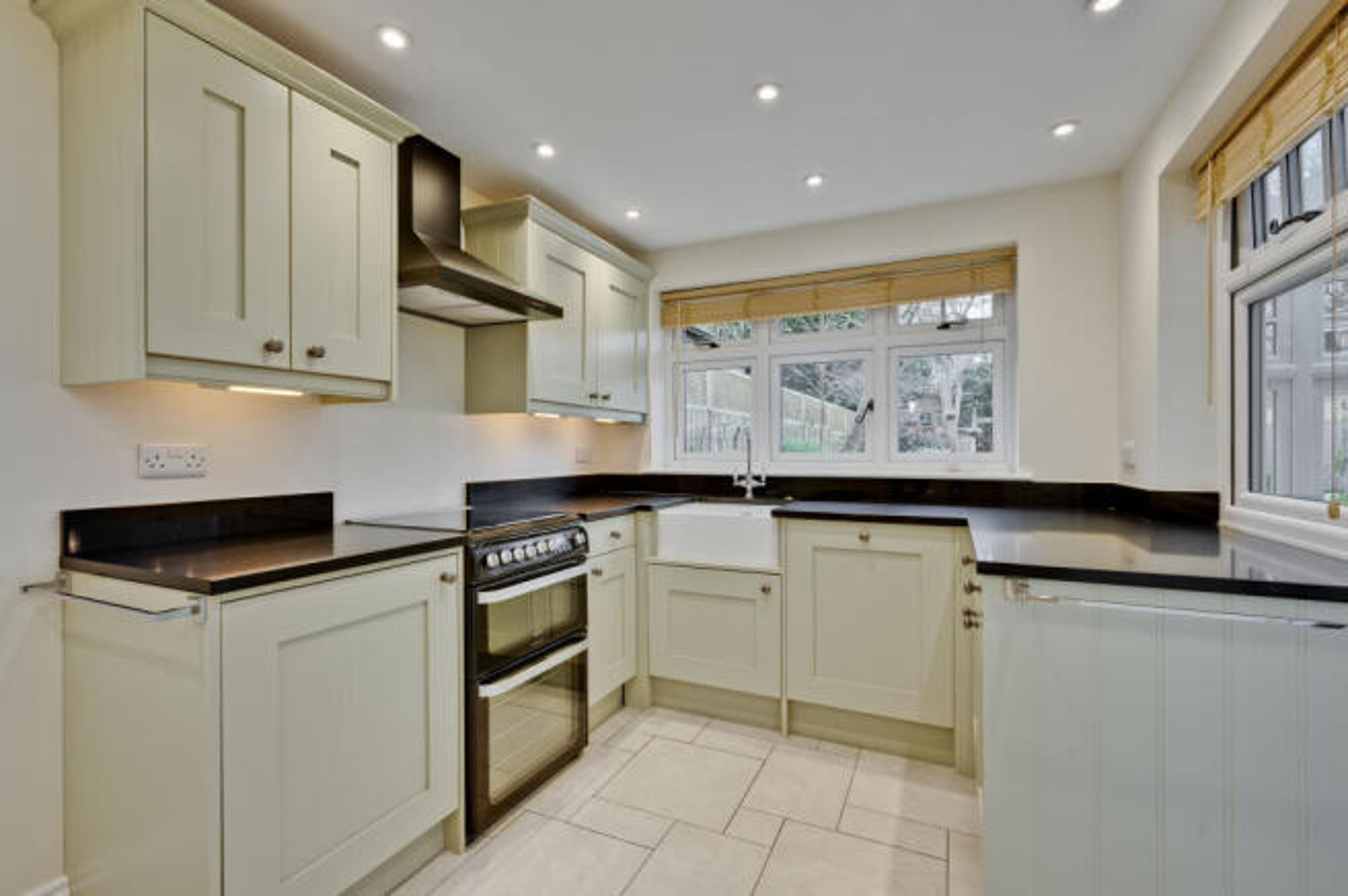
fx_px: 599
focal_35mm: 16
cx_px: 674
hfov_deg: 96.8
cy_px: 448
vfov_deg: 73.6
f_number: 9
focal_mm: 16
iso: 250
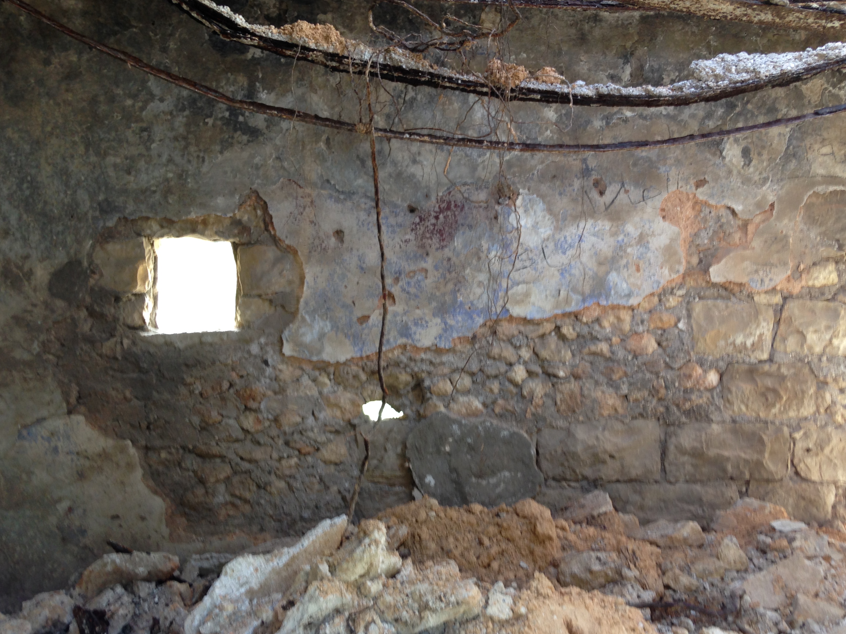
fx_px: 880
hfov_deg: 51.3
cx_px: 456
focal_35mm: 36
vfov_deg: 39.6
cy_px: 336
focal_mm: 4.12
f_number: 2.4
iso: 50
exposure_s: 1/24
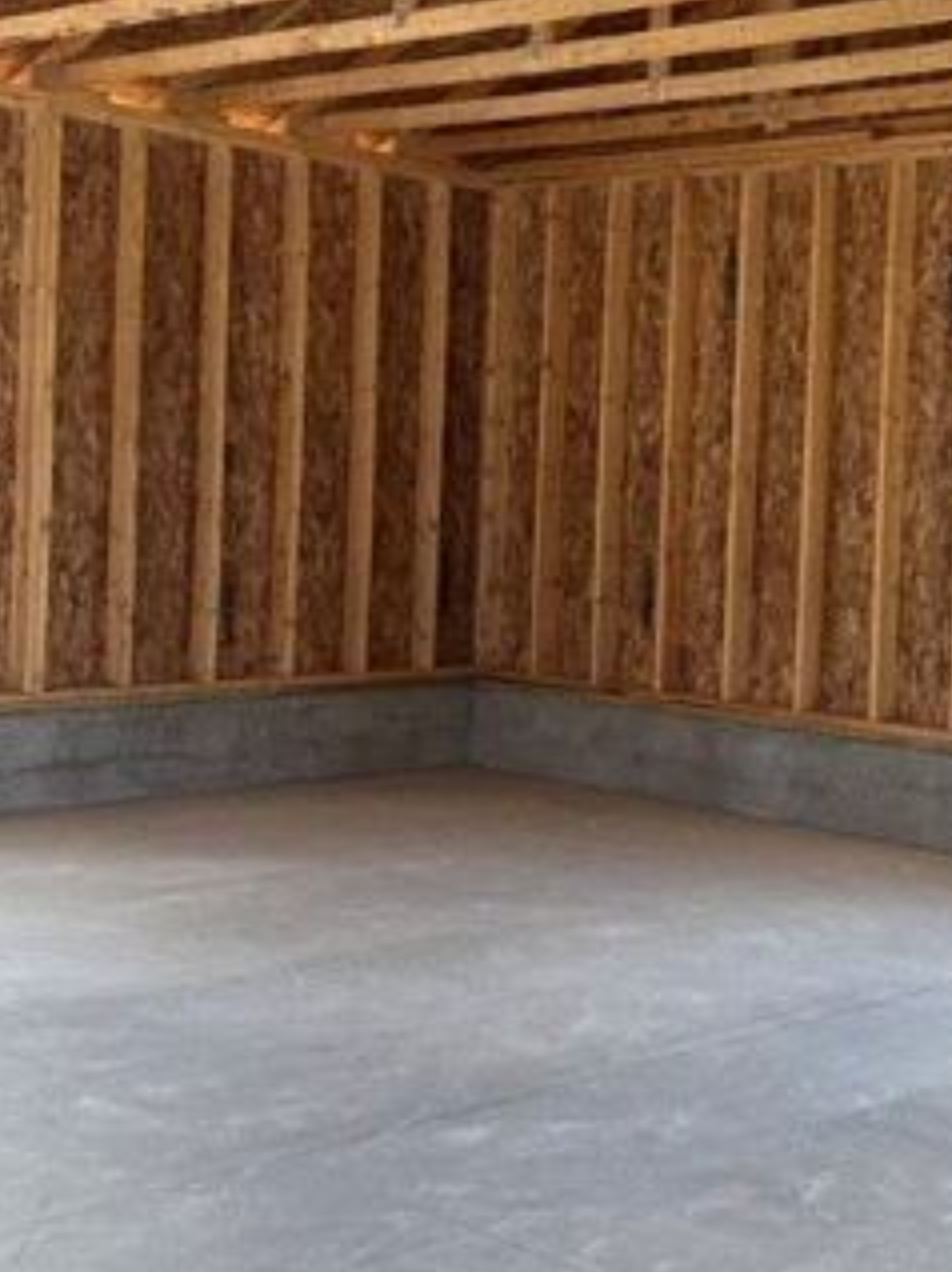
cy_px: 512
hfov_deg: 24.8
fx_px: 2130
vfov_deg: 33.2
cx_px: 756
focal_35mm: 58
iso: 125
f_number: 1.78
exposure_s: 1/121
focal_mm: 6.76
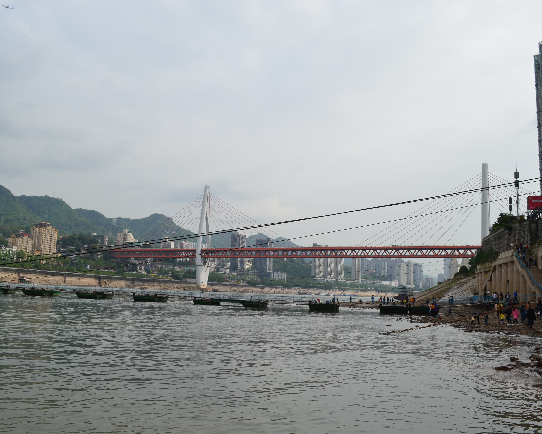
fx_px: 497
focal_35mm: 31
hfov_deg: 57.2
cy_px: 219
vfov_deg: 47.1
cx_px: 266
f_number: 11
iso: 100
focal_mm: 18
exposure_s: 1/125
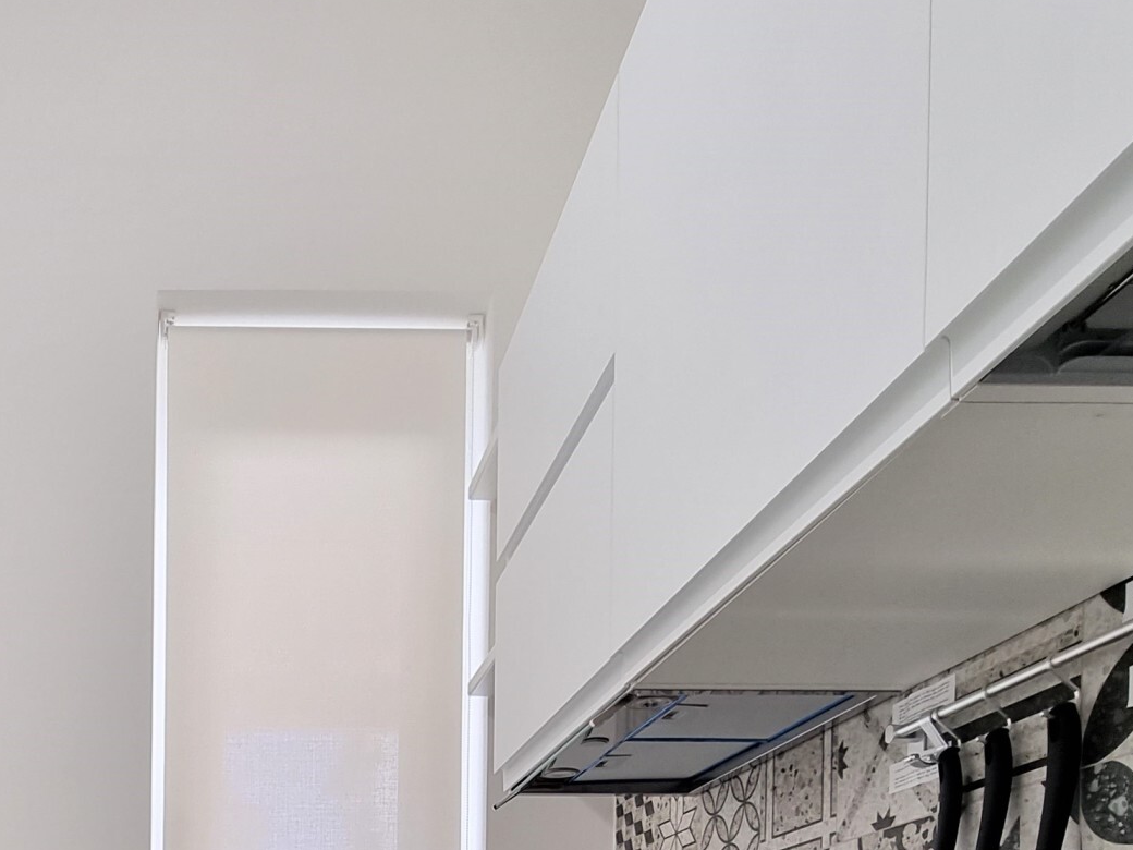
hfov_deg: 53.2
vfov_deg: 34.7
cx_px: 233
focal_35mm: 32
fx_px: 1047
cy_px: 1031
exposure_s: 1/50
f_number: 2.2
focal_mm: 2.2
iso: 64
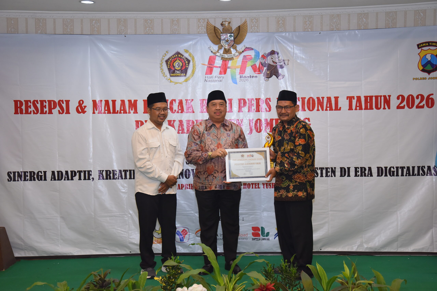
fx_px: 631
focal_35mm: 52
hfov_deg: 38.2
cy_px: 146
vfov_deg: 26.0
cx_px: 218
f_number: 4.5
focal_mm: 52
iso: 2000
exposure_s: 1/100
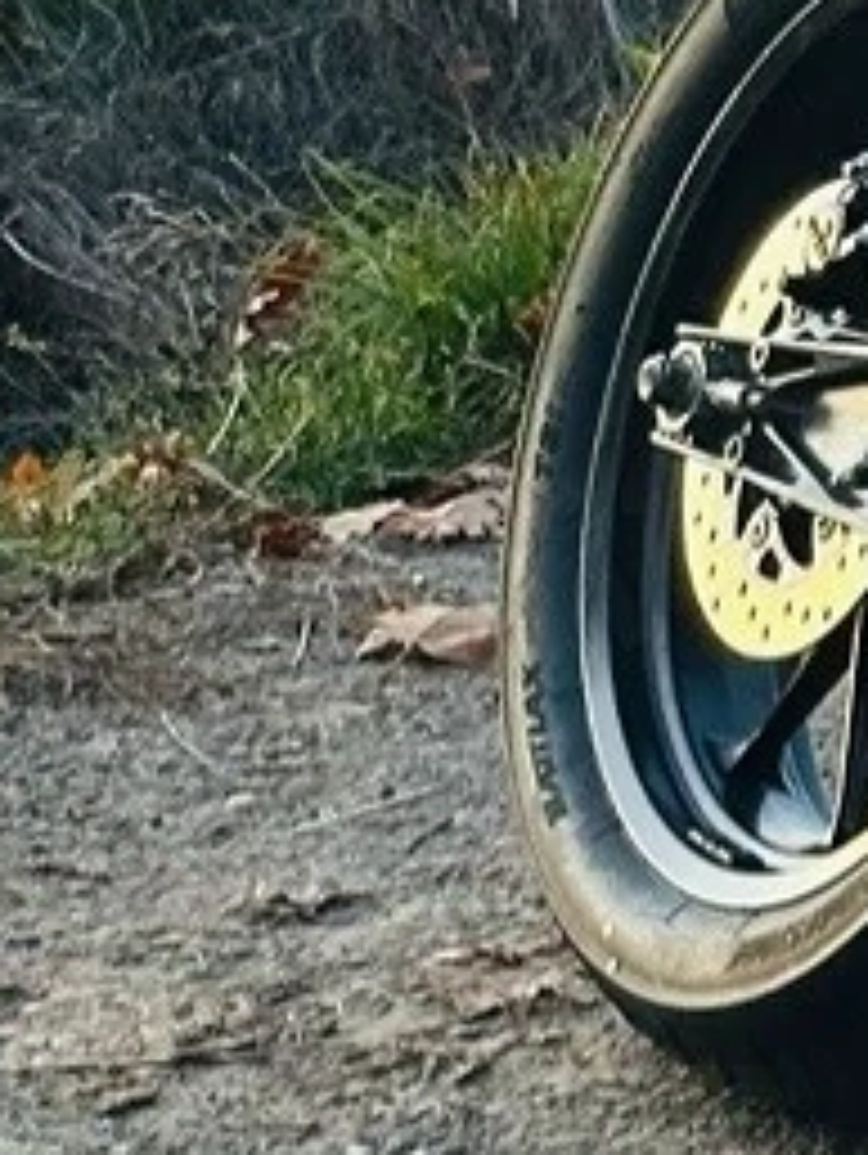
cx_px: 2091
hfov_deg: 5.7
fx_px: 8318
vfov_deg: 7.8
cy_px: -413
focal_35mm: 249
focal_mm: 6.86
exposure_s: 1/60
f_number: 1.78
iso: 160
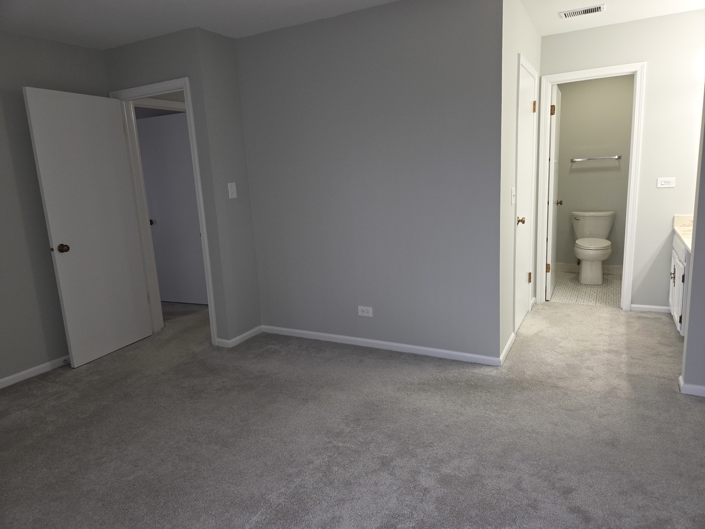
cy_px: 264
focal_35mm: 23
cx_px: 352
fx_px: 468
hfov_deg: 73.9
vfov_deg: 58.9
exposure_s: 1/40
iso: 100
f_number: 1.8
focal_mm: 5.4
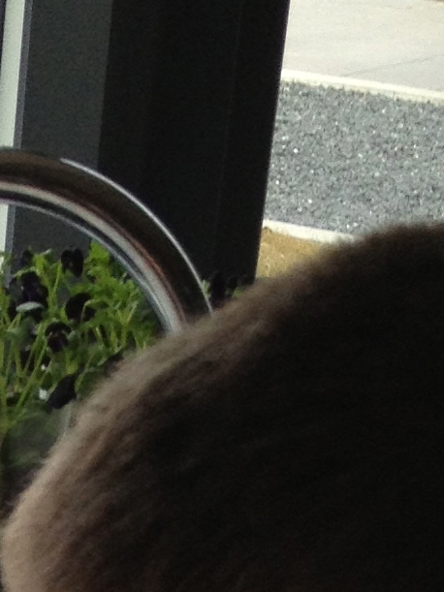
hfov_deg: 7.7
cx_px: -399
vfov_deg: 9.3
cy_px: 1466
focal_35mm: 187
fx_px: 3199
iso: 64
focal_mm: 4.28
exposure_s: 1/120
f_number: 2.4
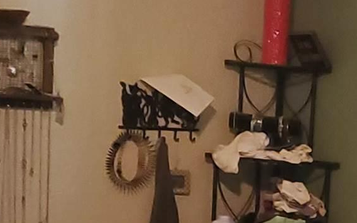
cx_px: 393
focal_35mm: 149
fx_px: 1450
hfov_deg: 13.7
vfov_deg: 8.6
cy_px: 361
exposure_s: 1/40
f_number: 1.5
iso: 500
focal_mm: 4.3
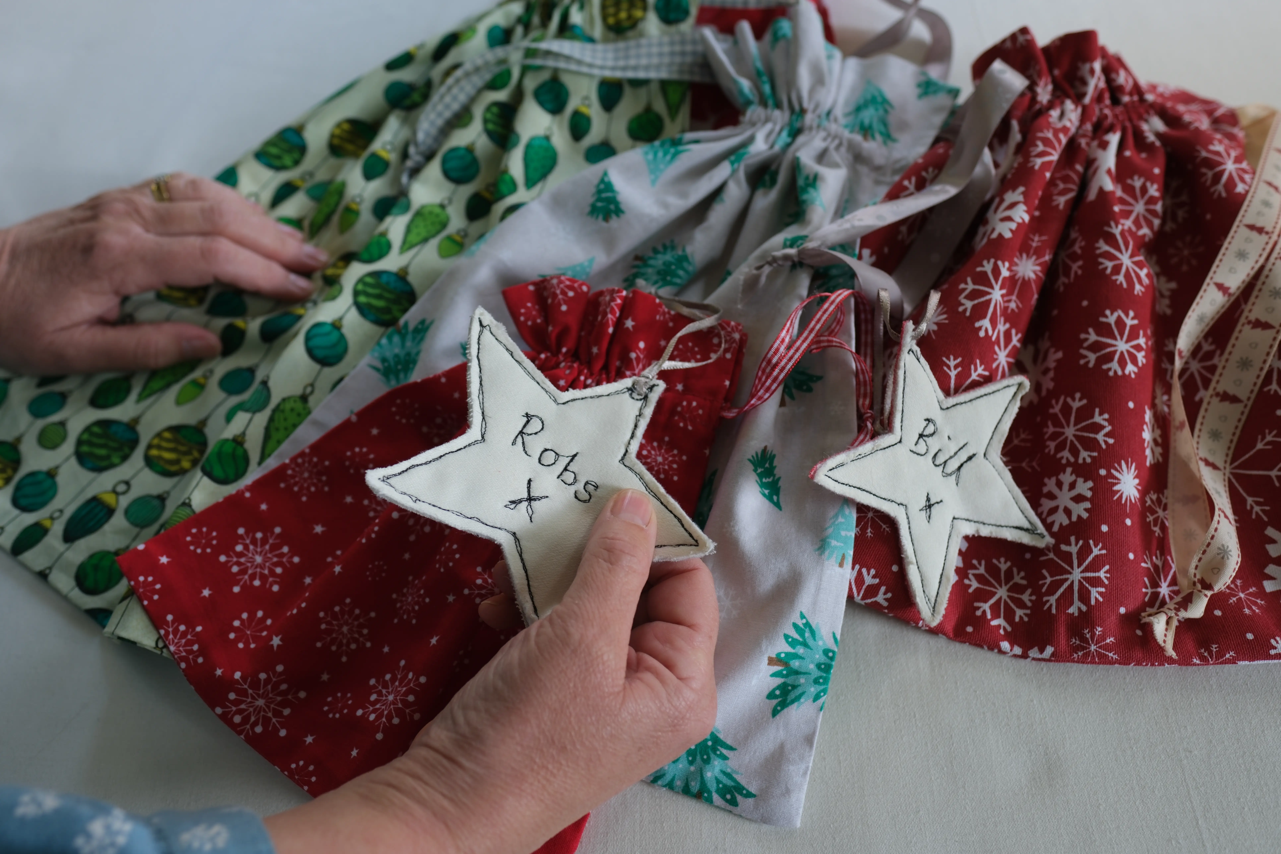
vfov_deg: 53.1
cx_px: 640
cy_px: 427
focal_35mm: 24
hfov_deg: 73.7
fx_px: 854
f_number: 2.8
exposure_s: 1/28
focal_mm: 16
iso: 125
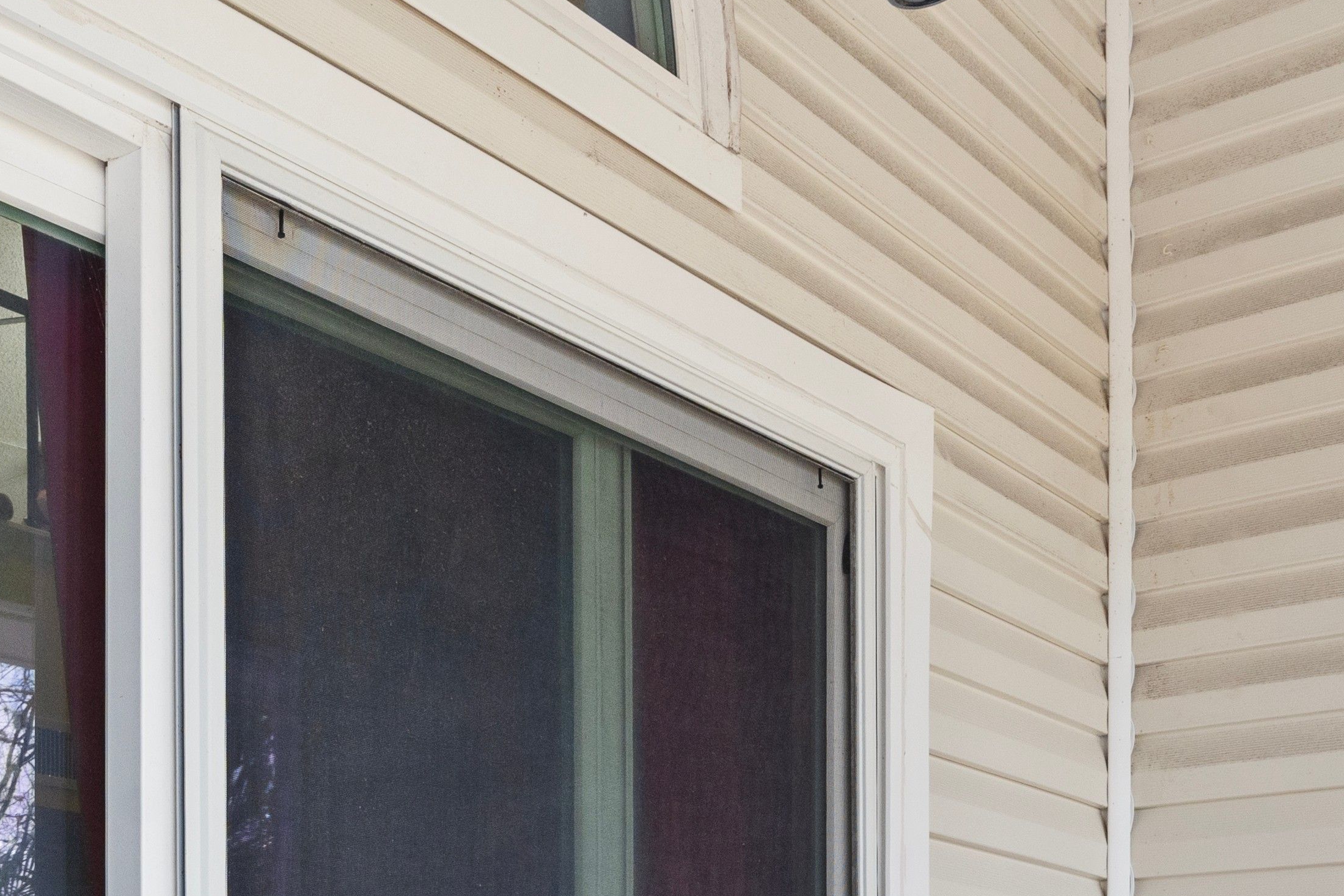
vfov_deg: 22.9
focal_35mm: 51
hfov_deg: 38.4
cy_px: 1236
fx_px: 1904
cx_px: 444
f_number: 9
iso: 800
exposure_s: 1/30
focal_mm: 16
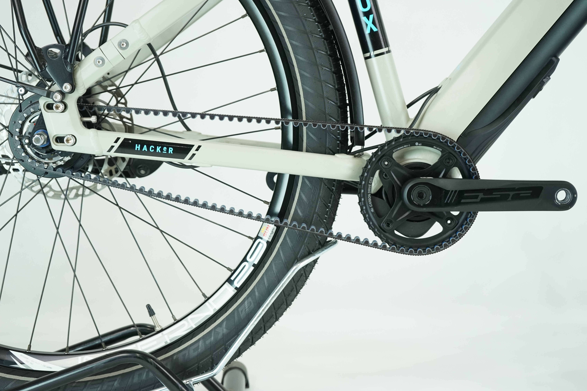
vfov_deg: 21.6
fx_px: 1027
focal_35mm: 63
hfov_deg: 31.9
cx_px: 294
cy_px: 196
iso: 1600
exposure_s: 1/200
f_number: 5.6
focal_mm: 63
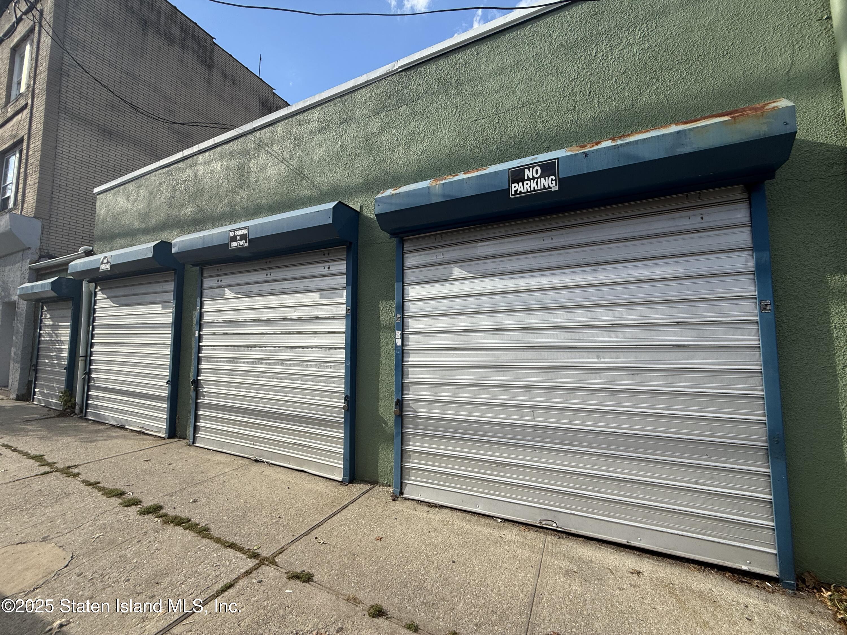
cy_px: 318
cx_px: 424
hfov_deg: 102.1
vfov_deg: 85.7
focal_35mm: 14
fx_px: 343
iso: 50
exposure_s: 1/1399
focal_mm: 2.22
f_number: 2.2
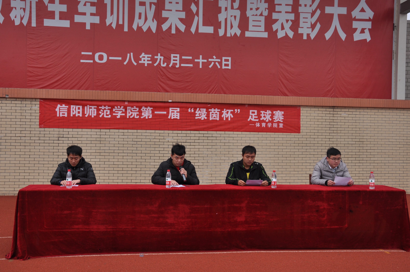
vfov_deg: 9.9
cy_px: 136
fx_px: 1570
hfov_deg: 14.9
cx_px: 205
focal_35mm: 138
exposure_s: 1/500
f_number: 9
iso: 200
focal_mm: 92
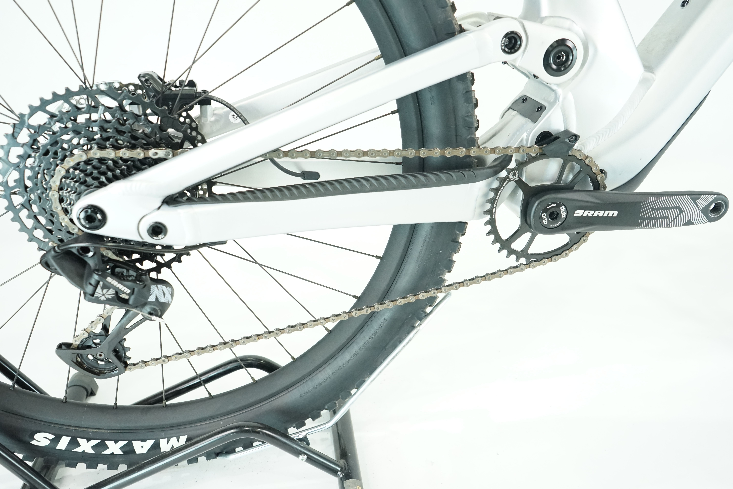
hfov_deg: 65.5
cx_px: 366
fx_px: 570
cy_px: 244
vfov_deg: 46.4
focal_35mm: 28
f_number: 5
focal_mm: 28
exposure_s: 1/200
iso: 3200
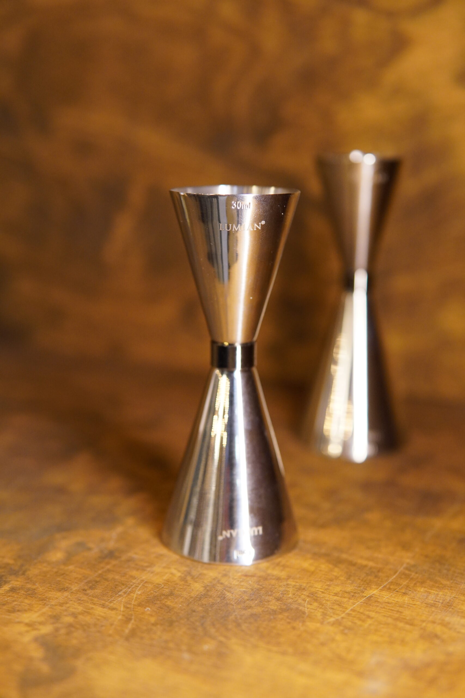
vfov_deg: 43.6
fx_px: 872
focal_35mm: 45
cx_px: 232
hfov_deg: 29.9
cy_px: 349
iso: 1600
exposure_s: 1/160
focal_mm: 30
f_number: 2.2
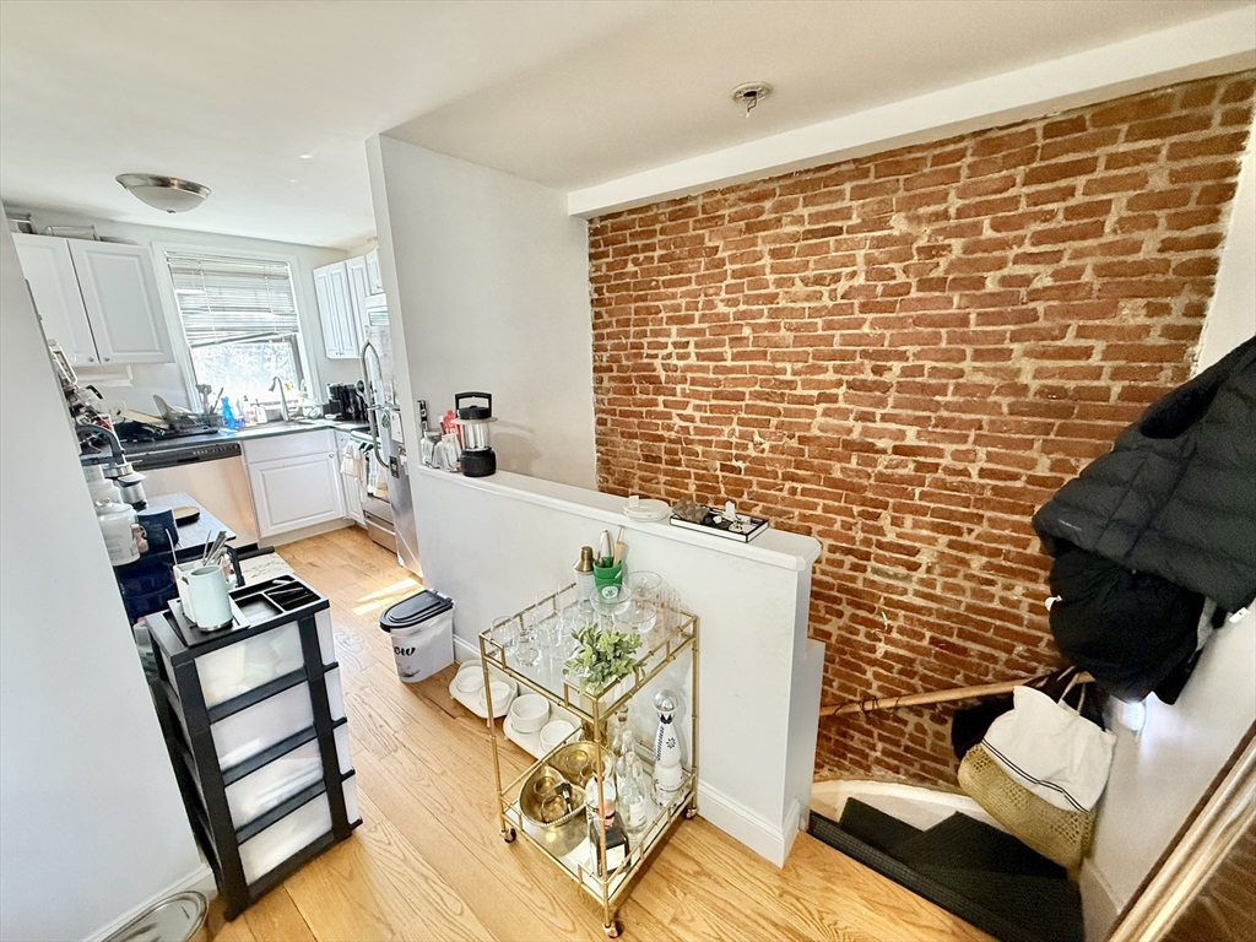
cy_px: 471
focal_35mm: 14
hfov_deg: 102.1
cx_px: 628
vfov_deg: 85.7
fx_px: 508
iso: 500
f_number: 2.2
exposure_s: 1/60
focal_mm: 2.22
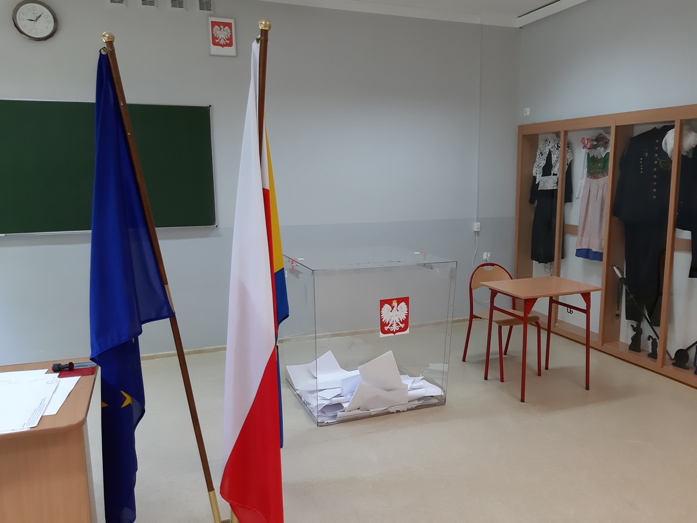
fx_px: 544
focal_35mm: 27
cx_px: 348
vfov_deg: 51.4
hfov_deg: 65.3
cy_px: 262
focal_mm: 3.93
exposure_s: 1/50
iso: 160
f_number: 1.7
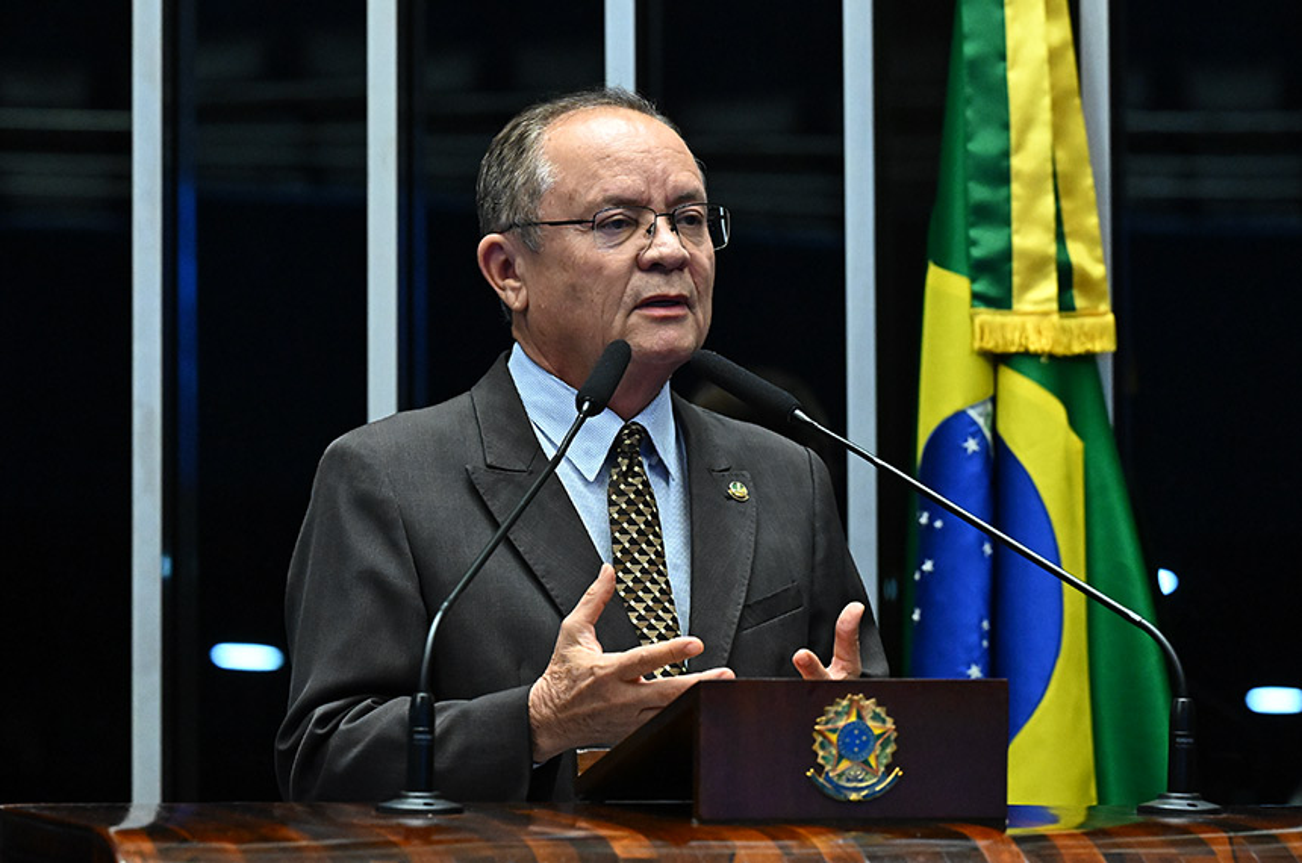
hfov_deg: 12.5
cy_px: 432
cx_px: 651
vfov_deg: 8.3
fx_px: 5956
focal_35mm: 165
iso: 5000
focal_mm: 110
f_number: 4.5
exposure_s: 1/125
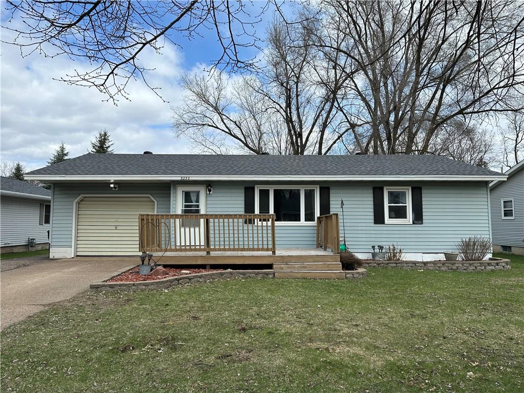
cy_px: 196
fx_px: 363
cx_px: 262
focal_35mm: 24
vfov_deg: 56.8
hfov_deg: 71.6
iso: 80
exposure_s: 1/4016
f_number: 1.78
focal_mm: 6.86
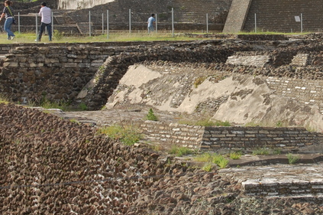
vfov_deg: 8.7
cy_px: 25
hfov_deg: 13.2
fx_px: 1398
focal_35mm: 156
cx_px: 220
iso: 200
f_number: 9
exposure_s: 1/320
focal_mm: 55
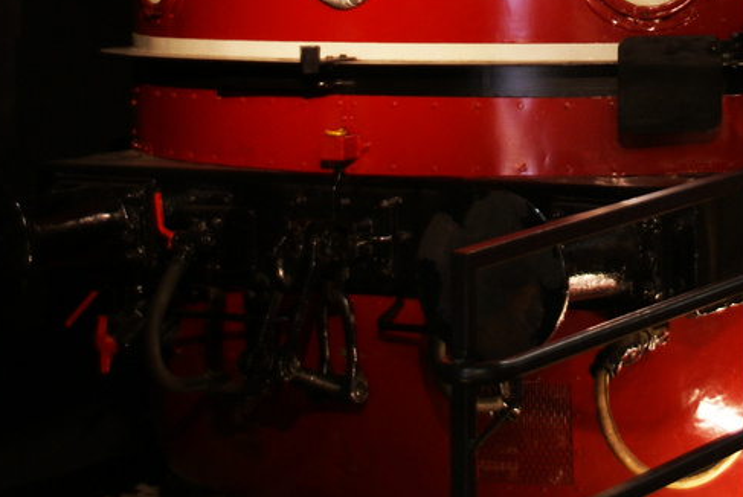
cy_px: -78
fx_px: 2872
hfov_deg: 14.7
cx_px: 599
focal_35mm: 139
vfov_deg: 9.8
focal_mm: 28
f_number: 4.5
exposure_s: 1/8
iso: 100
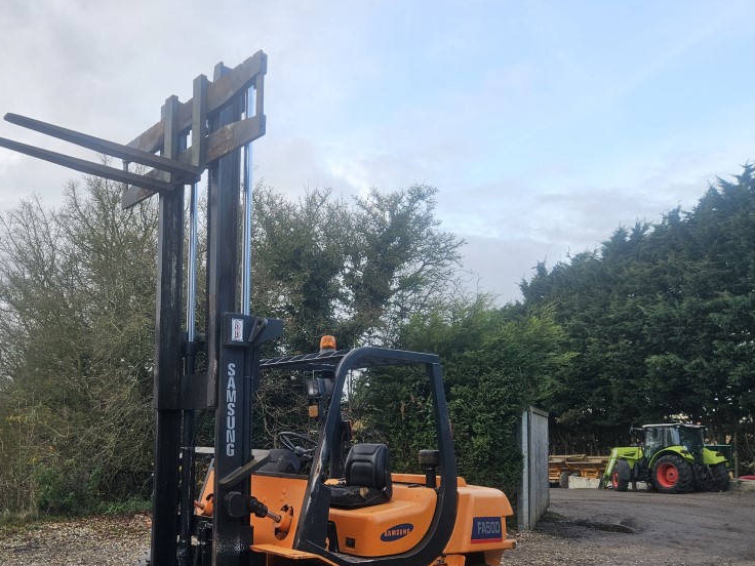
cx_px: 241
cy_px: 375
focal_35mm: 32
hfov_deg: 55.4
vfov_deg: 43.6
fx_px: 698
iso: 80
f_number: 1.8
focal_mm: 5.4
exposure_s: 1/180
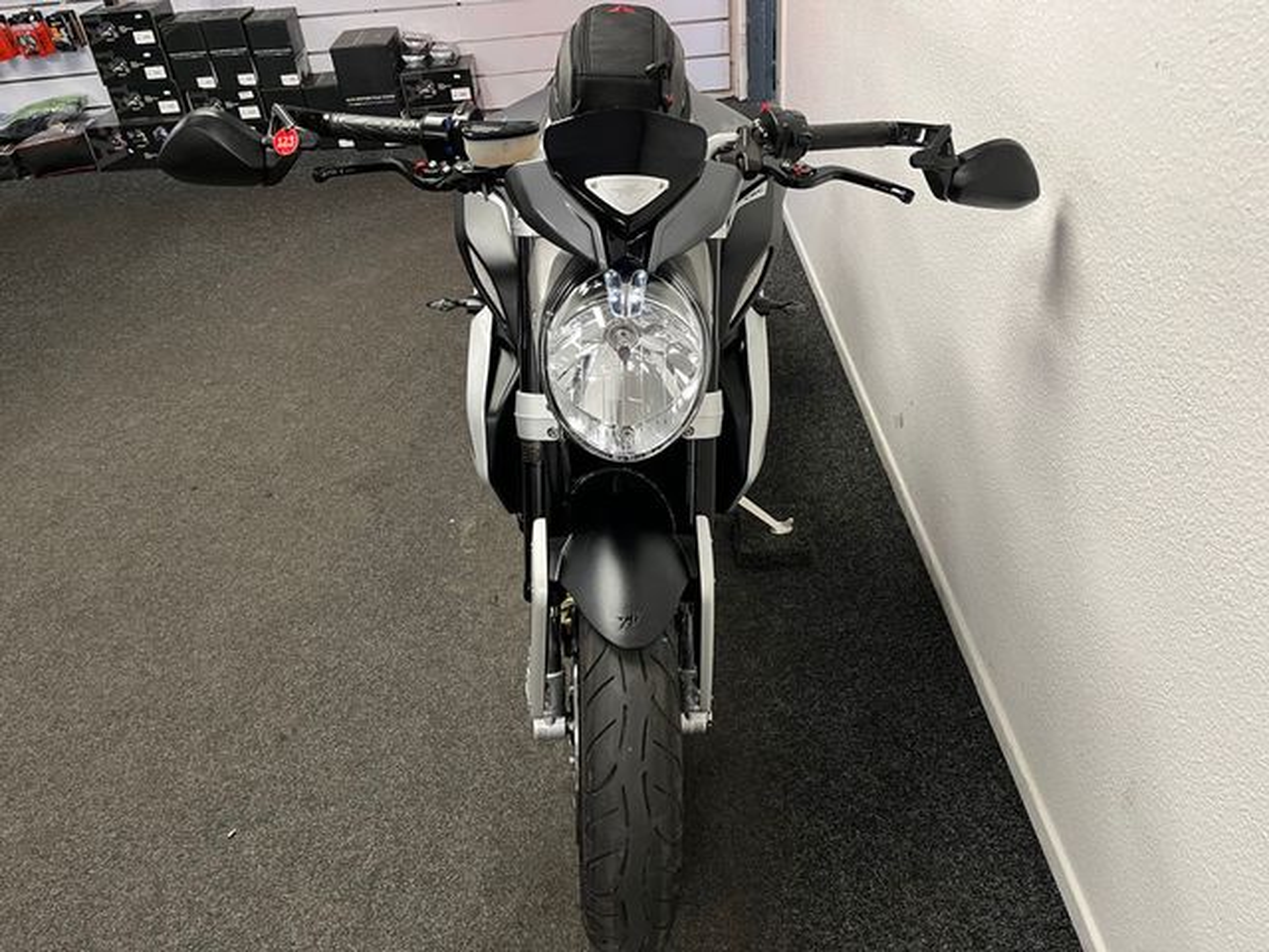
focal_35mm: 26
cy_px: 476
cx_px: 634
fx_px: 953
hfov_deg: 67.3
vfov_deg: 53.1
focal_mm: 5.1
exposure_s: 1/50
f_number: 1.6
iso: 125
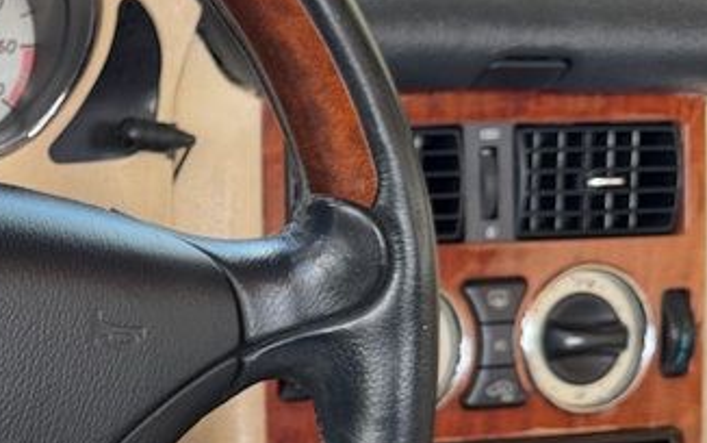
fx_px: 1542
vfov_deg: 16.2
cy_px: 374
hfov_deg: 23.3
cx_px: -171
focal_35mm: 80
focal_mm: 6.76
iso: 80
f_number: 1.78
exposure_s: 1/121
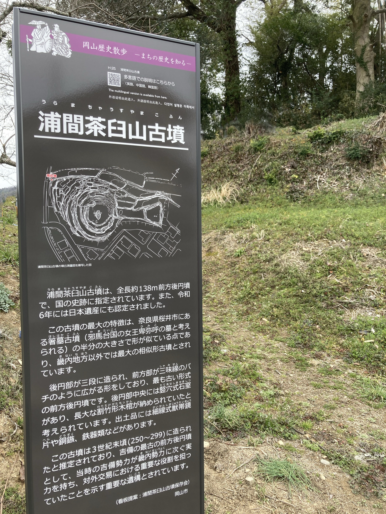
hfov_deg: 49.7
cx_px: 193
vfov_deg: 63.4
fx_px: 416
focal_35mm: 28
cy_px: 257
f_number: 1.8
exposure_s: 1/448
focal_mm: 3.99
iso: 20
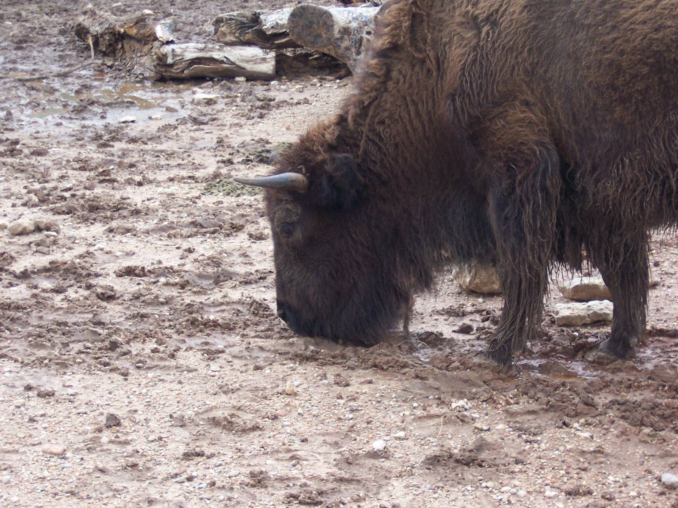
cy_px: 254
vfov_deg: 13.7
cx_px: 339
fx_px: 2115
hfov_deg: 18.2
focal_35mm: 108
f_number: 4.8
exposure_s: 1/125
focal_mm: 18
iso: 140
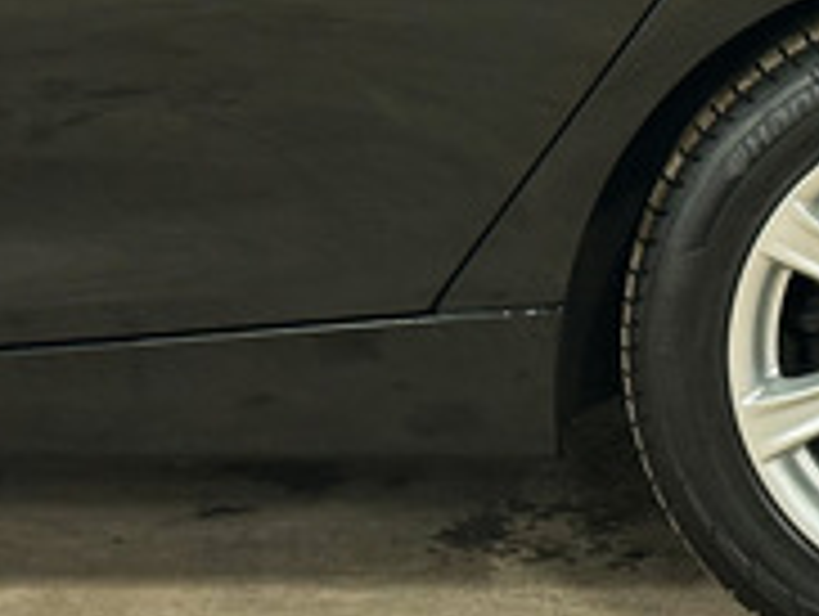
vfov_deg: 9.2
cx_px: 878
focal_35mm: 158
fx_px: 3743
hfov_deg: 12.3
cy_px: -265
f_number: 1.8
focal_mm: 6.86
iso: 200
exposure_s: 1/35
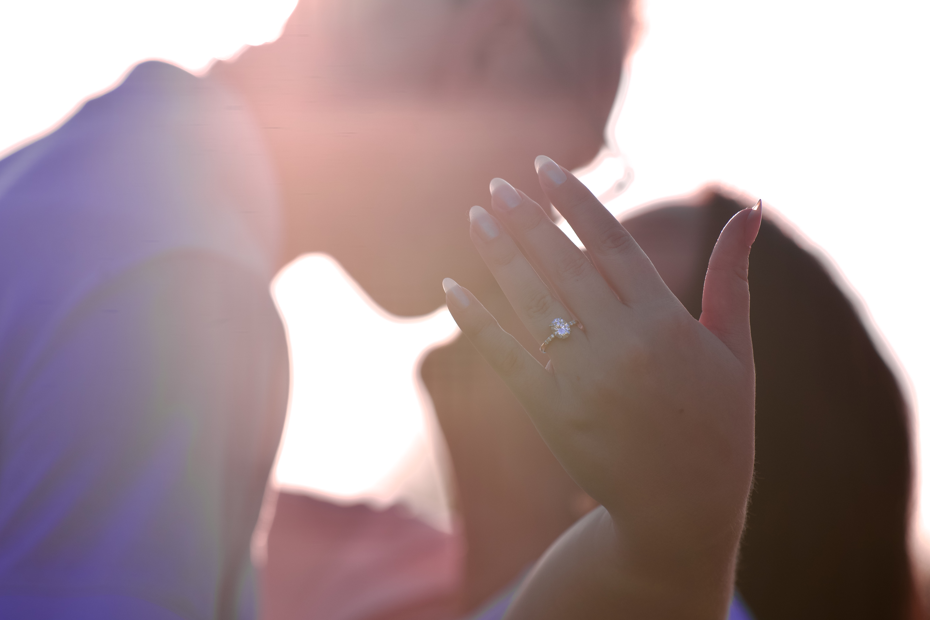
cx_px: 465
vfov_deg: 6.9
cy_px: 310
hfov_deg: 10.3
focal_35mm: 200
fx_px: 5166
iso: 100
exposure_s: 1/1000
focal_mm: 200
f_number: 4.5
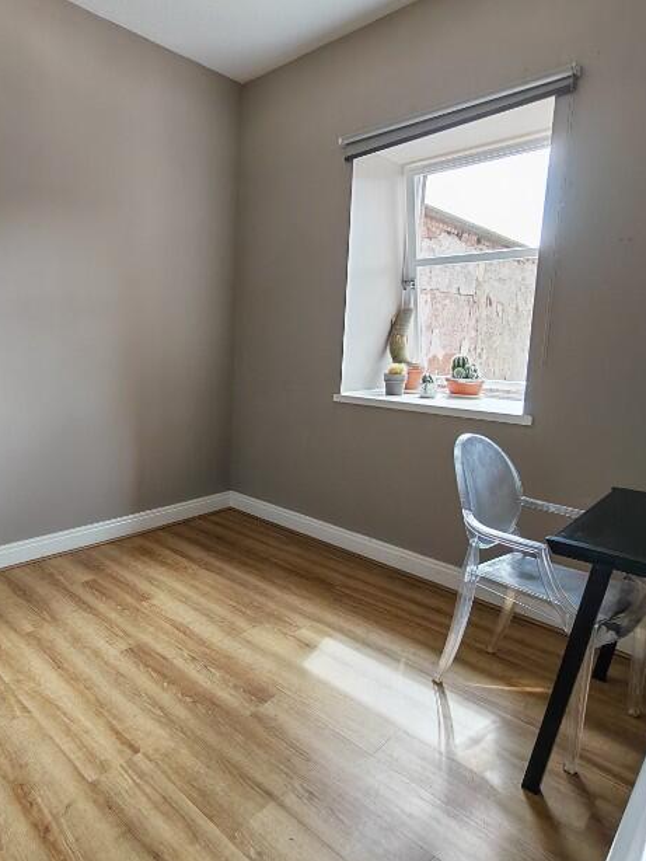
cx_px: 185
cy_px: 402
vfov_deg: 81.6
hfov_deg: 63.2
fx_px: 497
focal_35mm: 20
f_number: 2
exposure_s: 1/50
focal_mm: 1.82
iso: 80
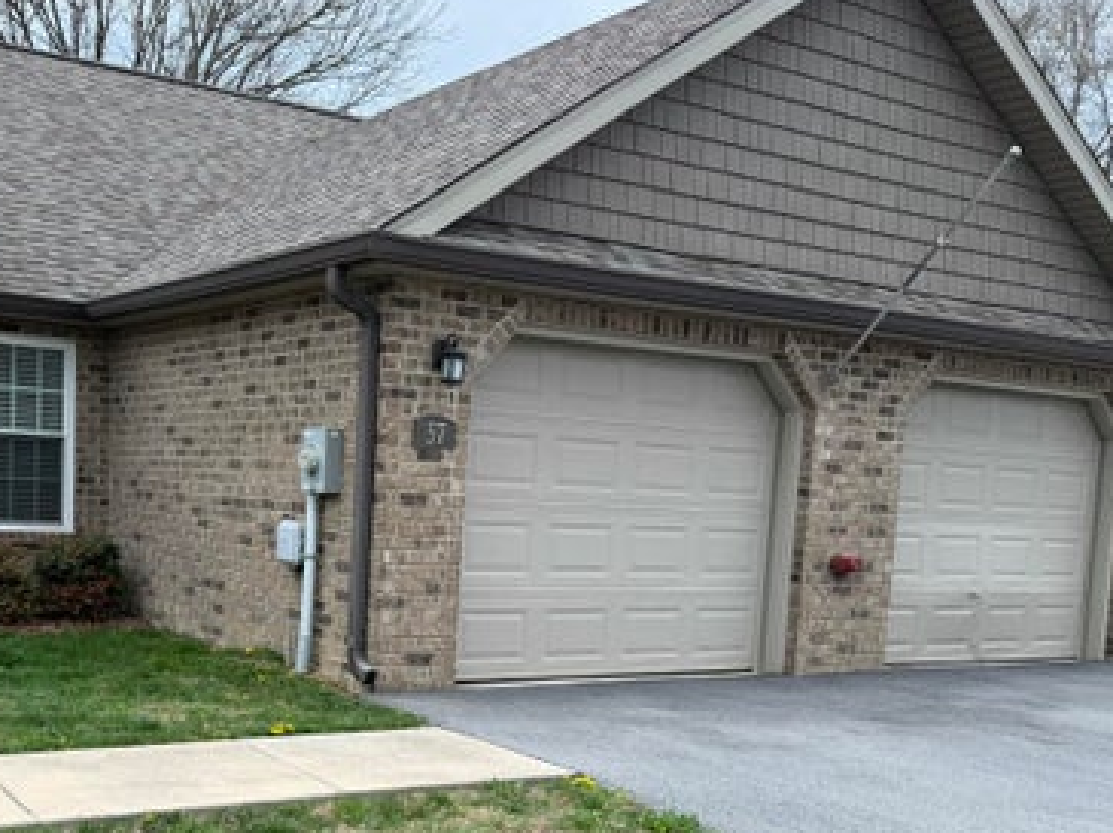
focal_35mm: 42
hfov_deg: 44.3
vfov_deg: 33.7
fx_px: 1350
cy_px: 611
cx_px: 392
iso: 80
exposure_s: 1/943
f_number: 1.78
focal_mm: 6.76
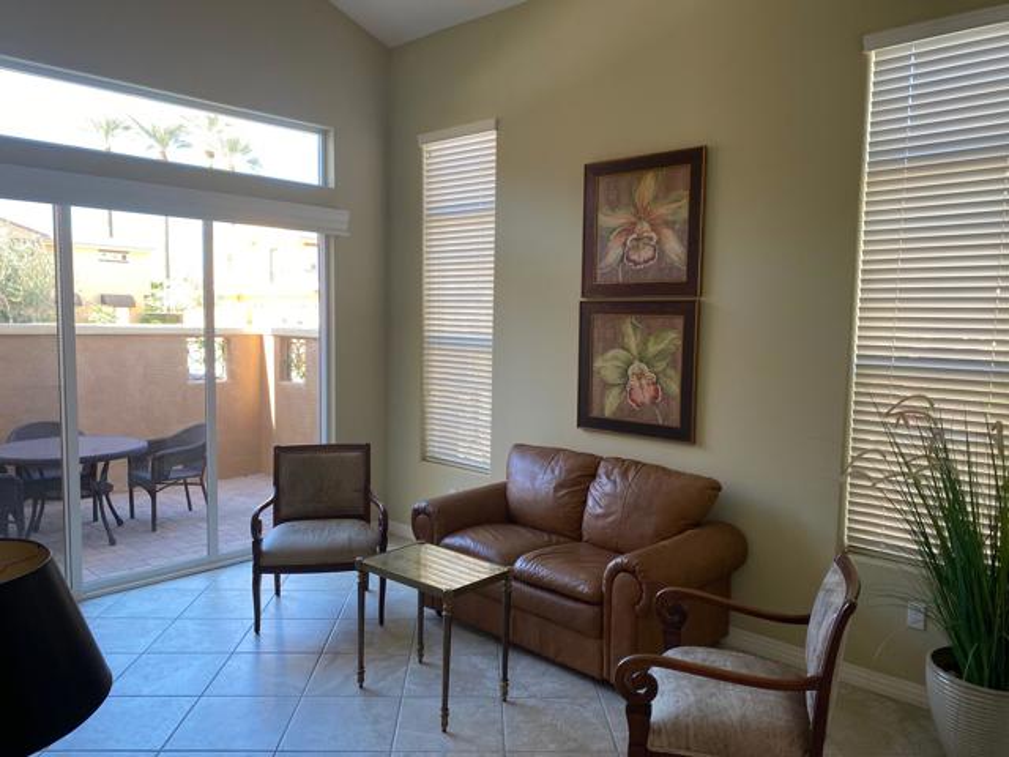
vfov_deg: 53.1
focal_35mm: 26
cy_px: 378
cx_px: 504
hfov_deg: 67.3
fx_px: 758
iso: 80
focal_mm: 4.25
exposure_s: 1/120
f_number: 1.8
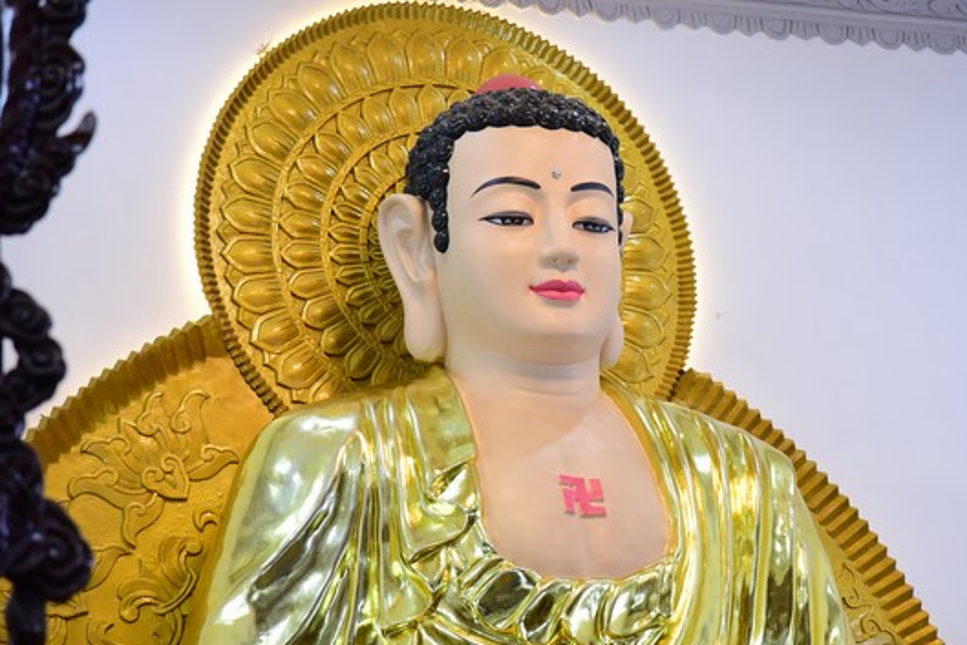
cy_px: 349
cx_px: 556
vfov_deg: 10.6
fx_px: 3466
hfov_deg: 15.9
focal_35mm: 129
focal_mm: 105
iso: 2500
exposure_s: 1/100
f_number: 4.5
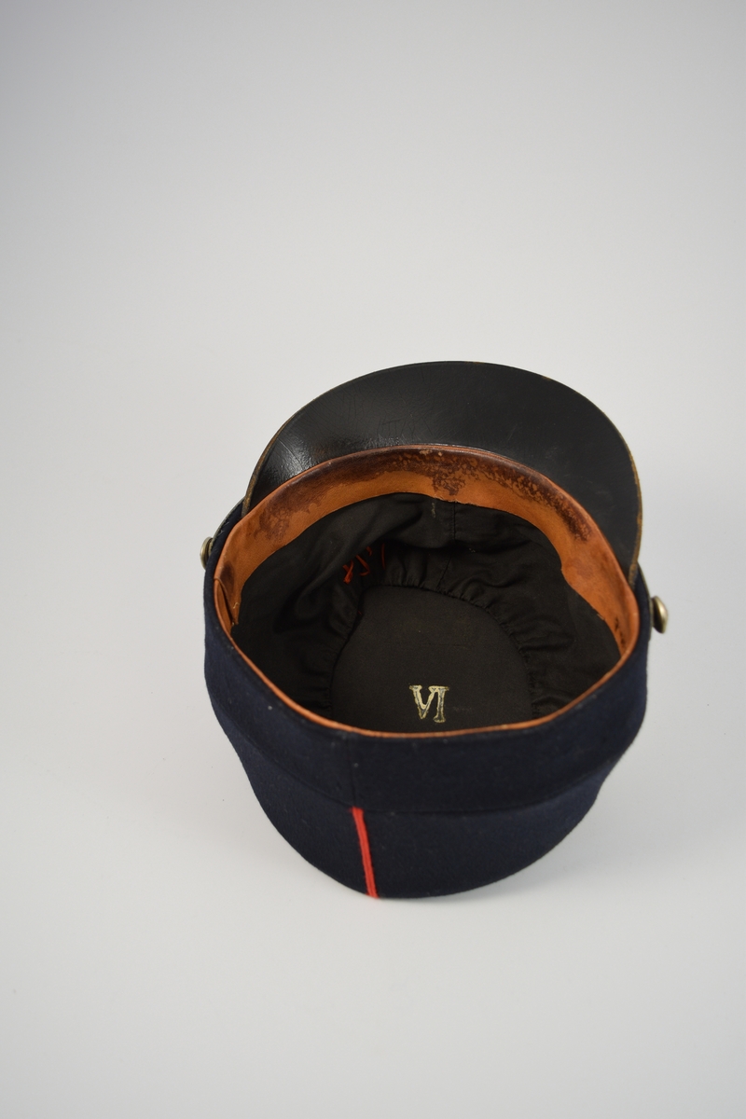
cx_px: 373
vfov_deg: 57.2
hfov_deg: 40.0
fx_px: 1026
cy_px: 560
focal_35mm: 33
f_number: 4.5
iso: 200
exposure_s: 1/40
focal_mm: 22
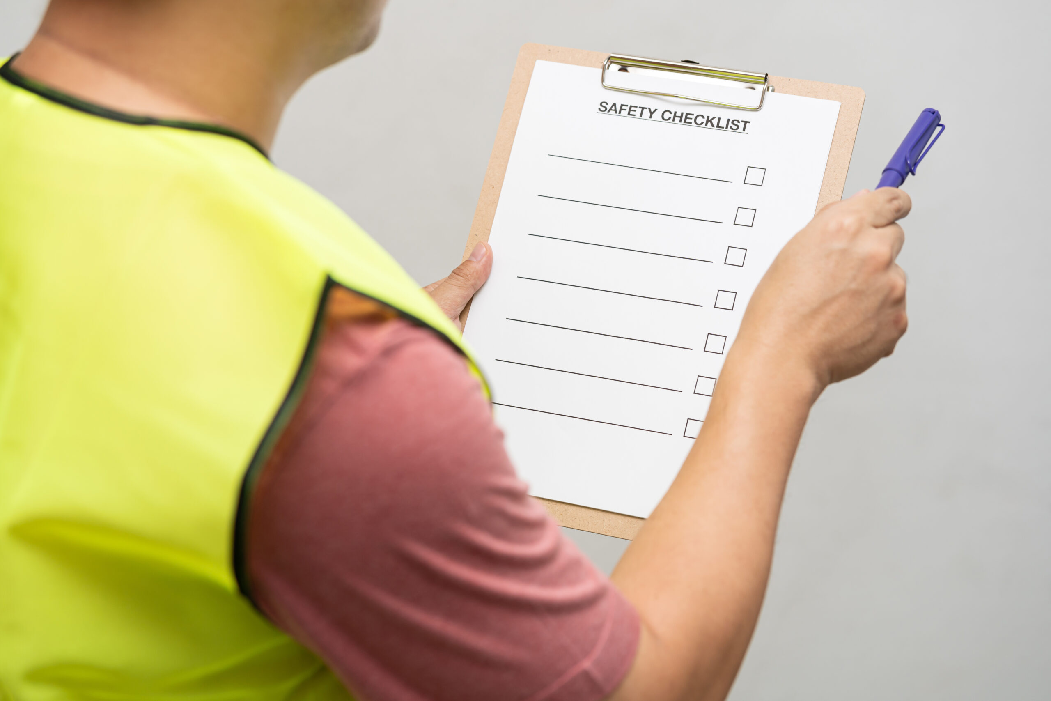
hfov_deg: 27.0
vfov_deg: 18.2
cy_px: 350
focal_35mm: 75
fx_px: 2190
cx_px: 526
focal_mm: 75
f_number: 3.5
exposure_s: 1/50
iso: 100
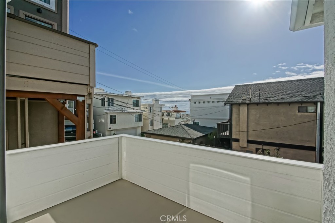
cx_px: 168
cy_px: 112
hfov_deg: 100.4
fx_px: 140
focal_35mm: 15
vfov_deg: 77.3
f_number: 9.5
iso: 100
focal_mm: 10
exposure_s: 1/350
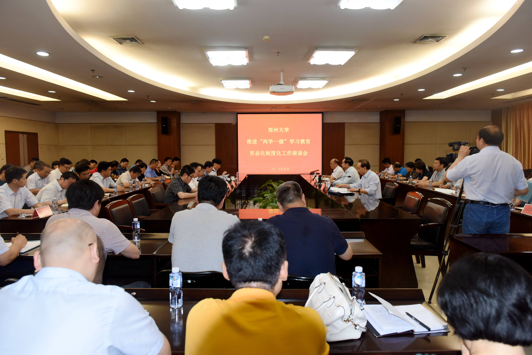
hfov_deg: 73.7
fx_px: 355
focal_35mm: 24
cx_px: 266
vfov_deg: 53.2
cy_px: 178
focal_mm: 24
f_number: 4.5
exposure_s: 1/100
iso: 1600
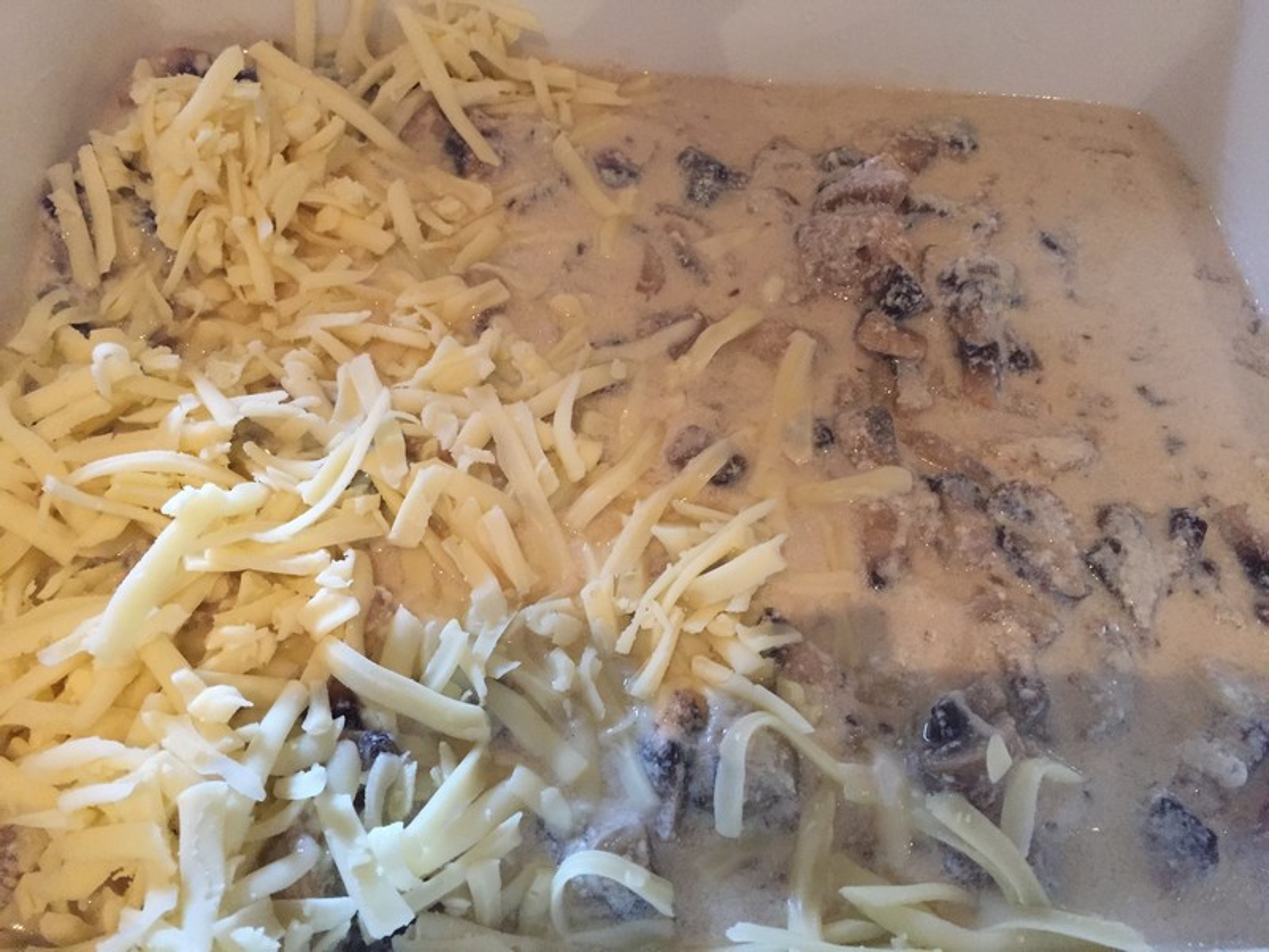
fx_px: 1063
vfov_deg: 48.2
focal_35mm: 29
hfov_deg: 61.7
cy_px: 476
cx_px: 634
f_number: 2.2
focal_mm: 4.15
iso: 250
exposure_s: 1/24
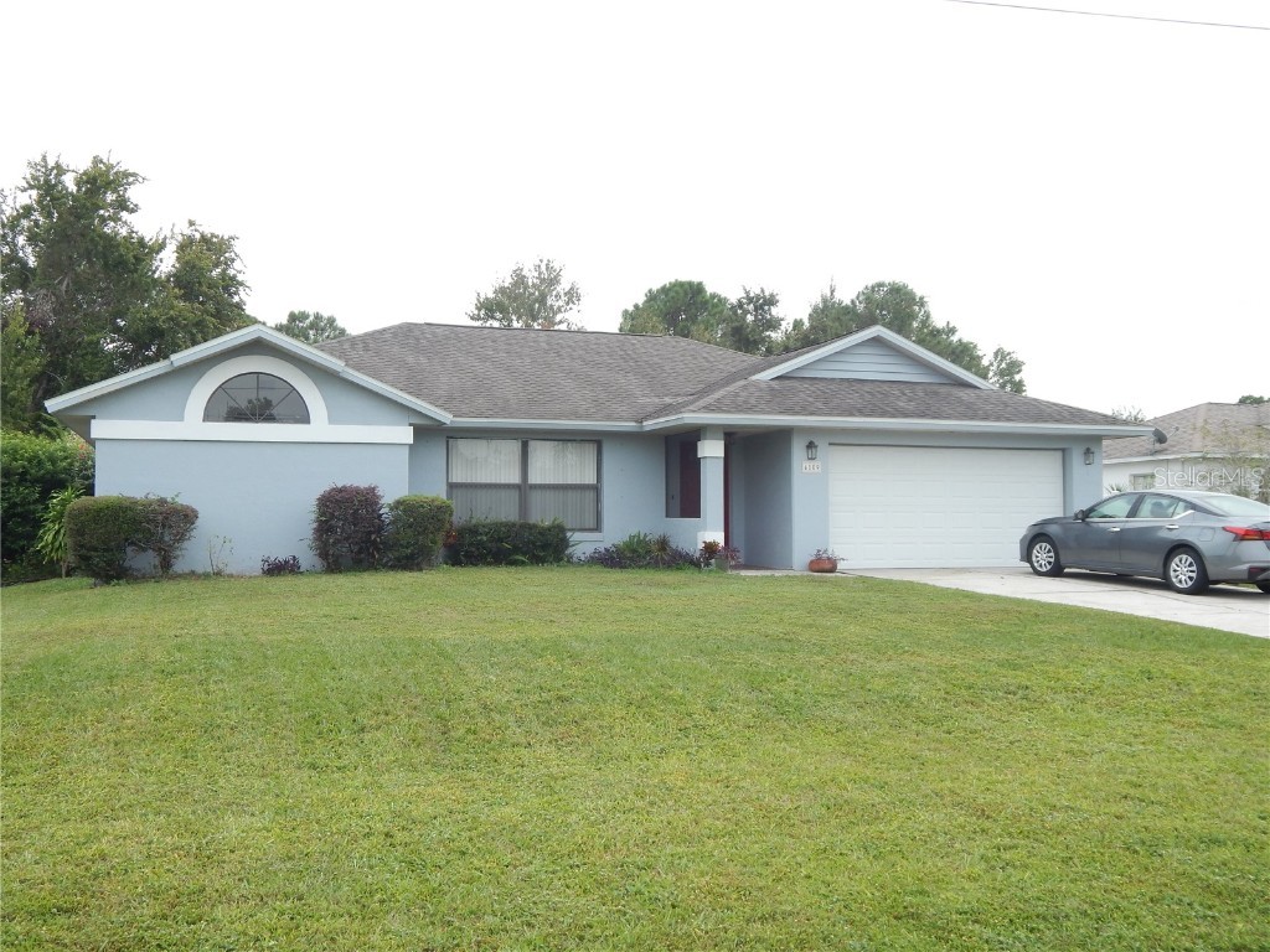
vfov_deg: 40.7
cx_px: 635
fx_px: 1284
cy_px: 476
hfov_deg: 52.6
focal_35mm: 35
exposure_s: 1/400
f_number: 3.3
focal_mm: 6.1
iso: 125
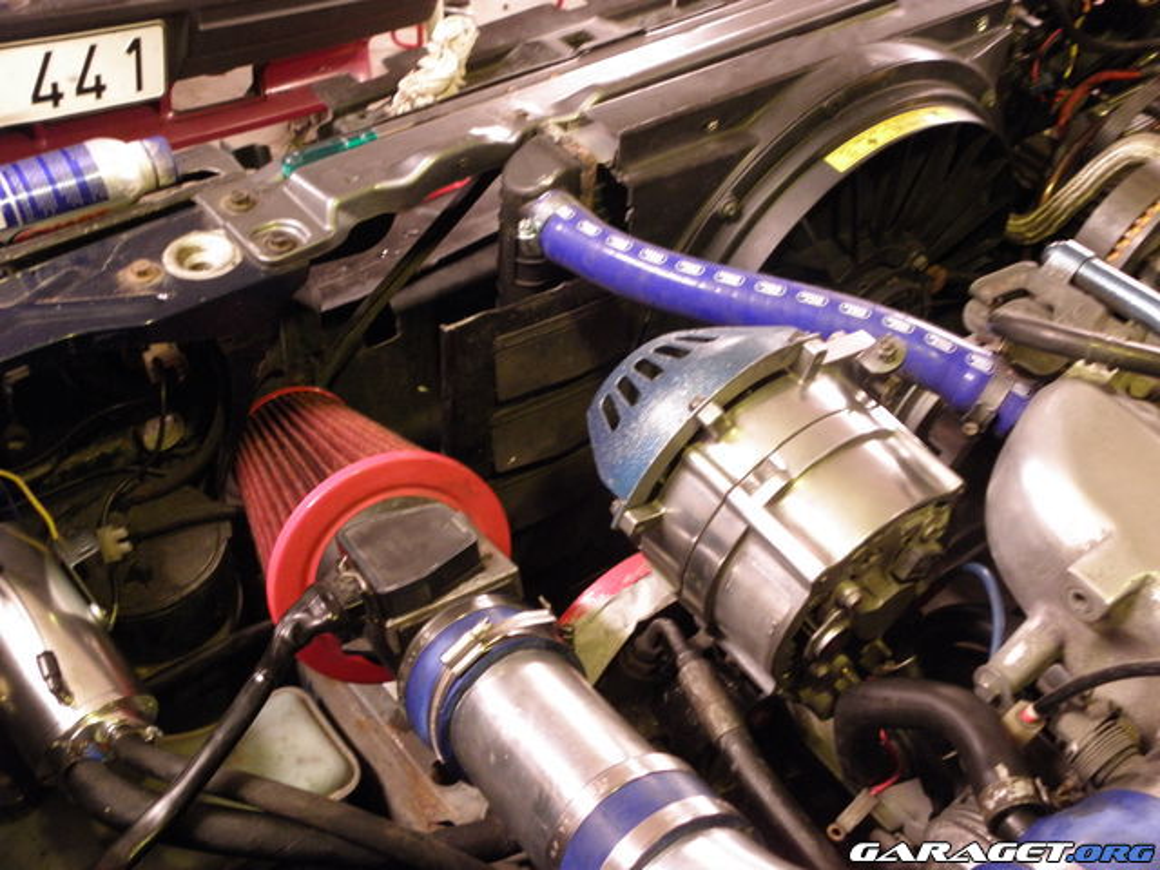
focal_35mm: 38
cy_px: 435
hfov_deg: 49.0
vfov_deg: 37.7
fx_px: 1273
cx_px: 580
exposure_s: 1/4
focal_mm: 6.85
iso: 400
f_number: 3.2
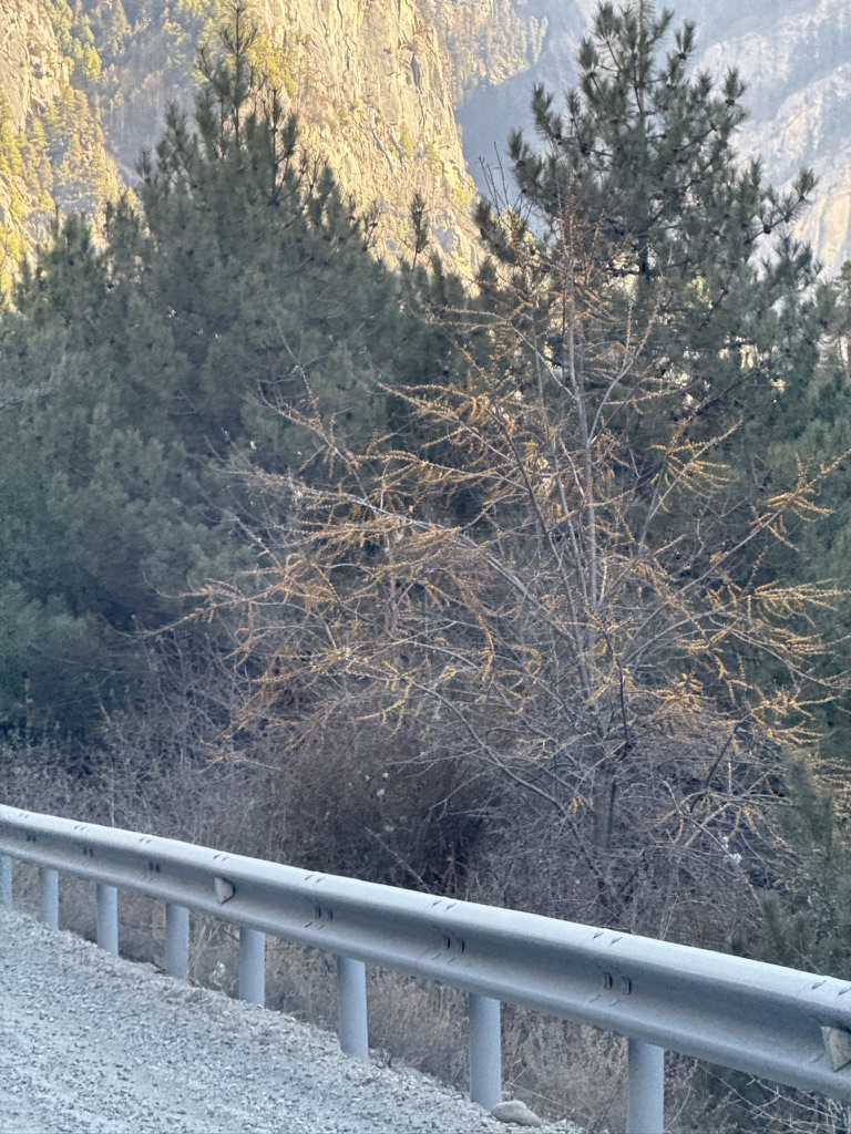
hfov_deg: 12.3
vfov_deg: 16.4
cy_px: 567
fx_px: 3933
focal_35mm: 120
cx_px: 426
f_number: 2.8
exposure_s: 1/121
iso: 160
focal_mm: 15.66
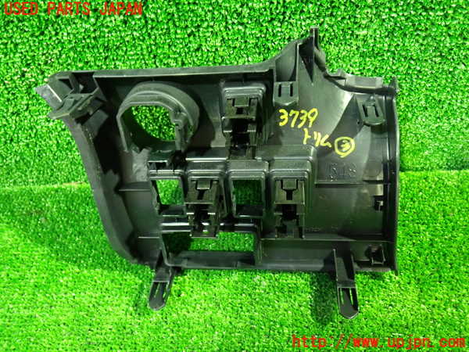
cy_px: 176
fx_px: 406
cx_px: 234
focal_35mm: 30
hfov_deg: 60.0
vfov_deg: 46.8
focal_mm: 5.4
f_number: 2.3
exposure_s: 1/10
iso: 800
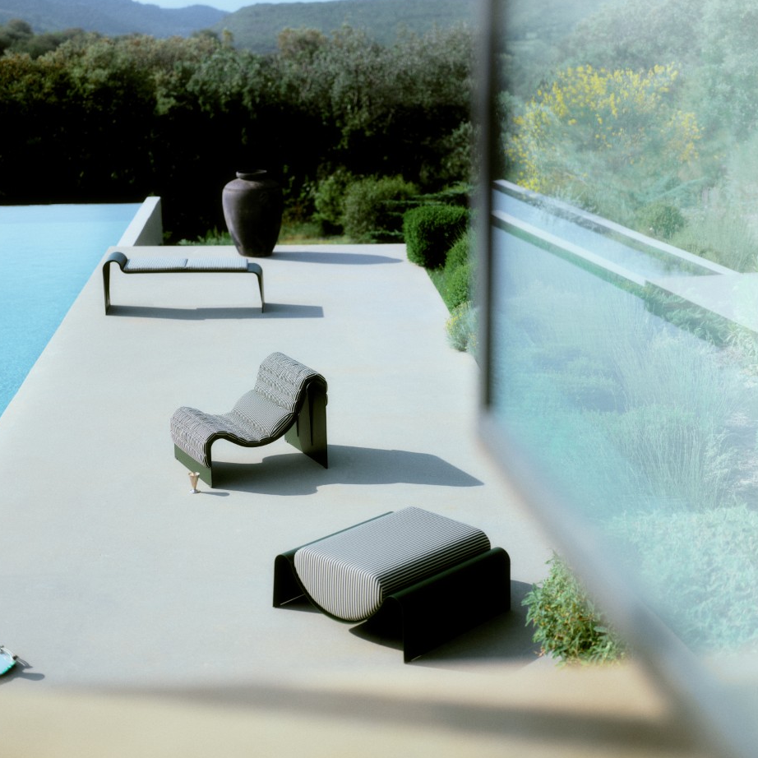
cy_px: 377
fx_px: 1338
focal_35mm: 54
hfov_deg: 31.6
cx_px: 331
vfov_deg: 31.6
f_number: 1.7
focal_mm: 55
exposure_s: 1/3200
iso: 100
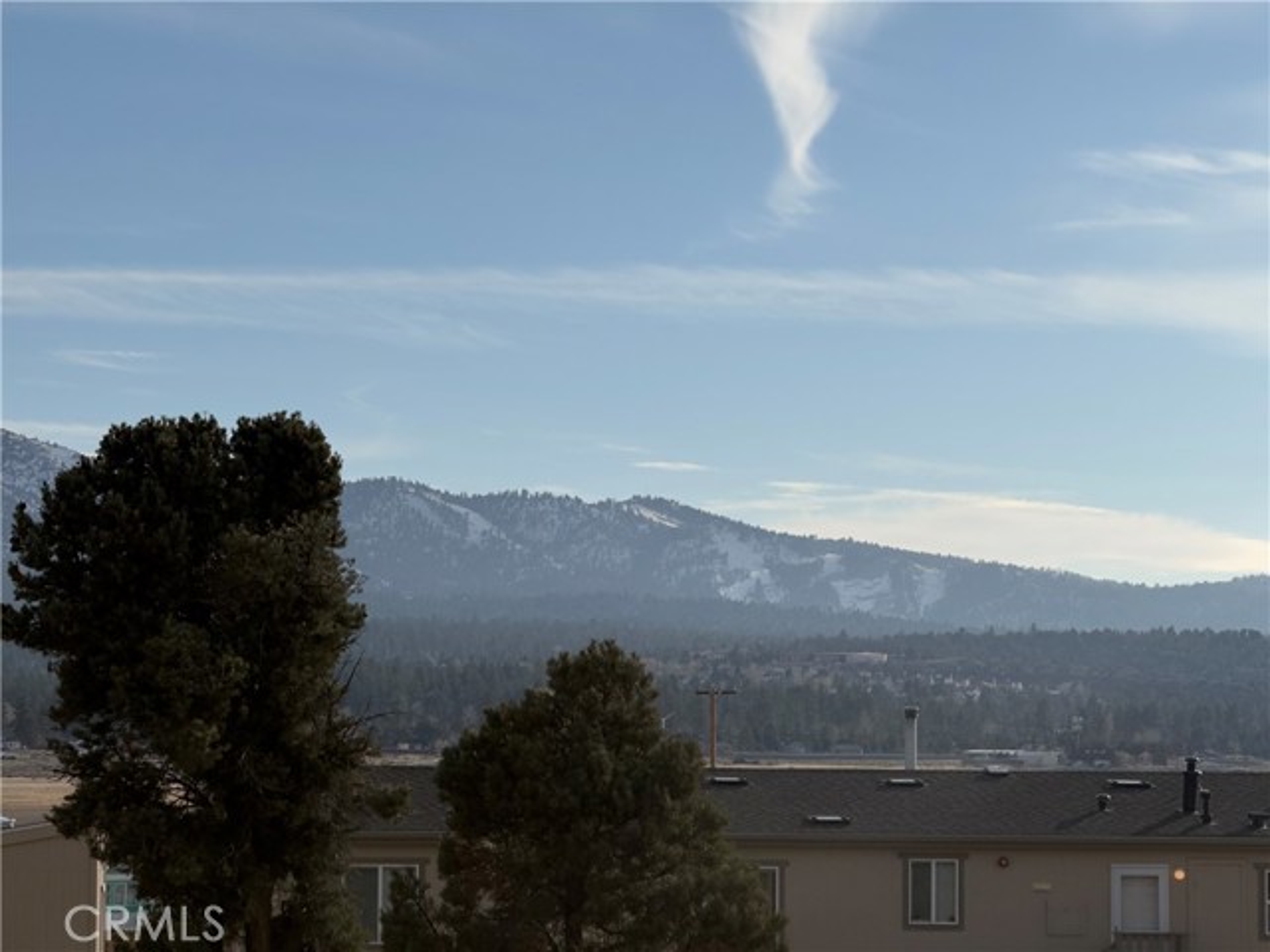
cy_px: 476
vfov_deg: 12.3
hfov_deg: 16.4
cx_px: 635
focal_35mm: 120
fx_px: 4403
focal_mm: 15.66
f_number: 2.8
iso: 50
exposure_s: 1/3344
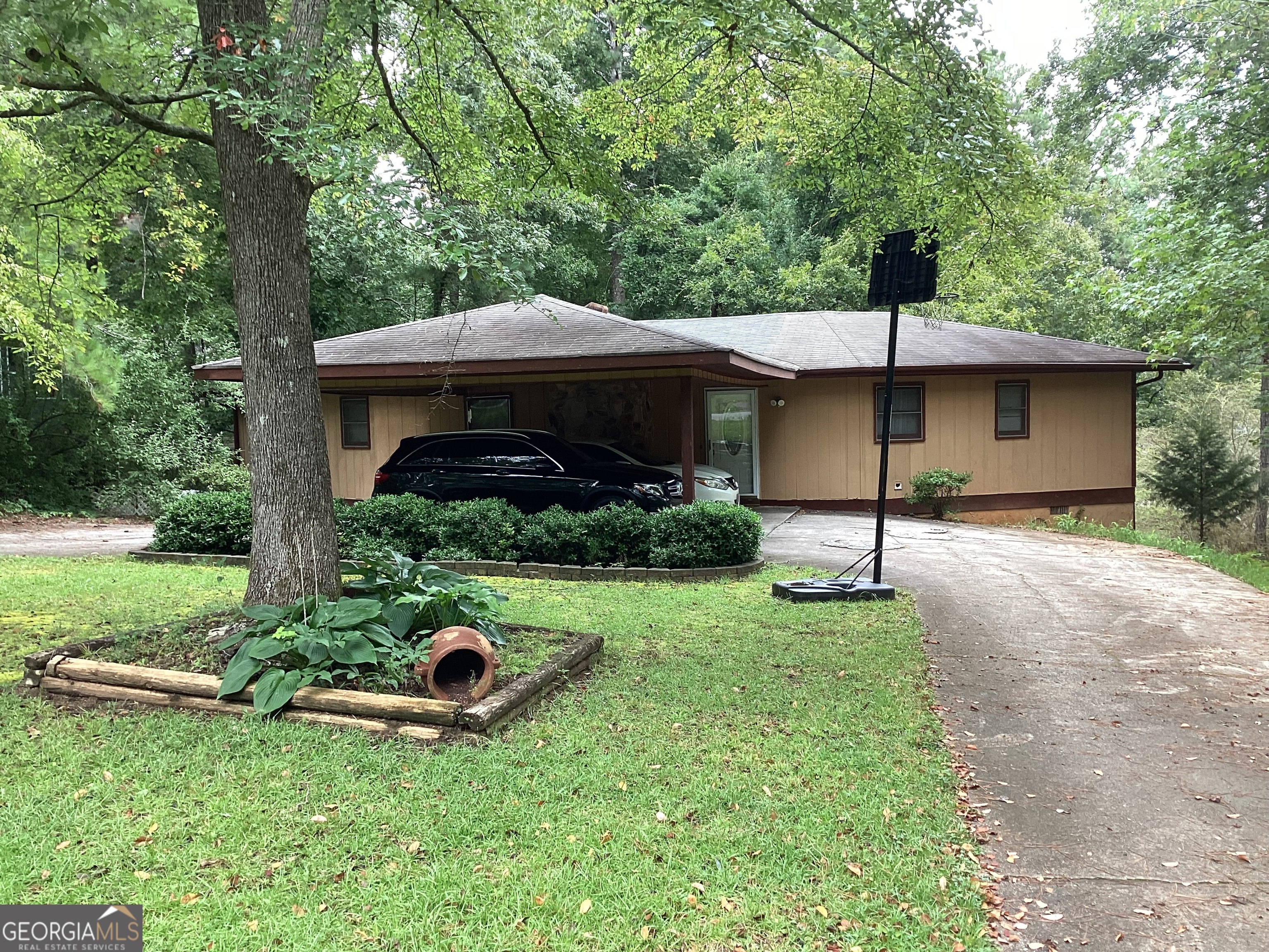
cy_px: 476
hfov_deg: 58.4
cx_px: 634
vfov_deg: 45.4
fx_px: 1136
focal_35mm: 31
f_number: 2.4
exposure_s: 1/60
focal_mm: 3.3
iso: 64
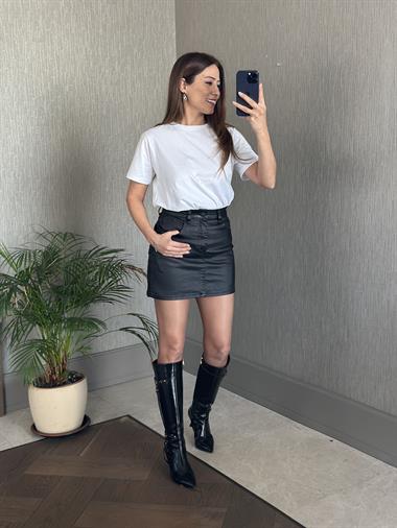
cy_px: 264
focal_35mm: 48
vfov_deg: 39.6
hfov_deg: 30.3
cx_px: 198
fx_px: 733
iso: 160
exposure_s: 1/60
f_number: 1.78
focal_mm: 6.86
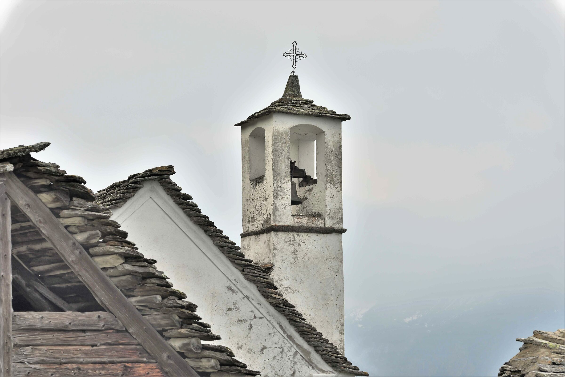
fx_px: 1648
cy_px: 188
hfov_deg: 19.4
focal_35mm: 105
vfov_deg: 13.1
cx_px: 282
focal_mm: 105
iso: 200
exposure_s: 1/250
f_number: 11
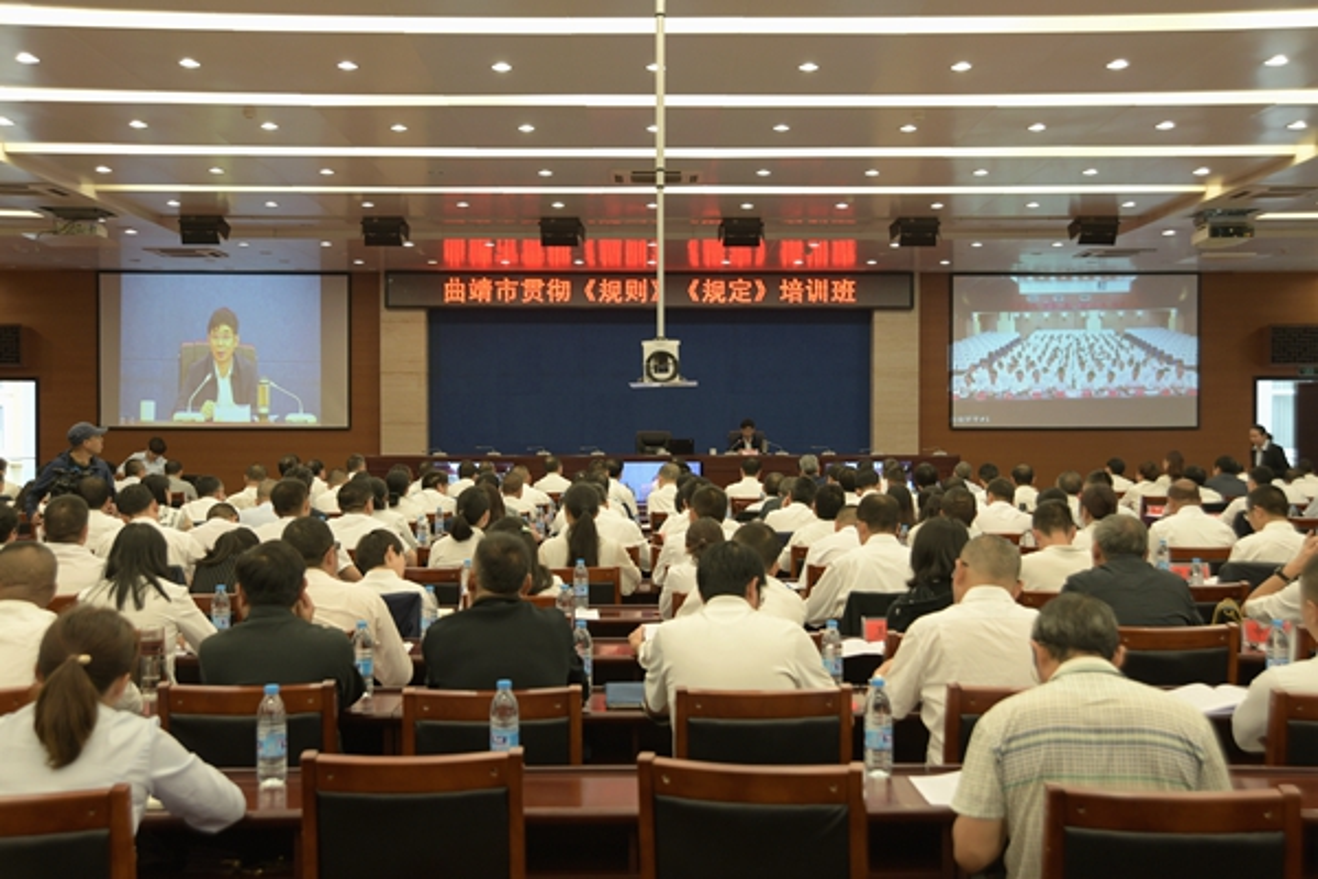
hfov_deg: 35.6
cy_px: 440
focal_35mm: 56
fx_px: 2050
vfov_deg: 24.2
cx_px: 659
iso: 1000
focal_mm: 56
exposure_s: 1/60
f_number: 5
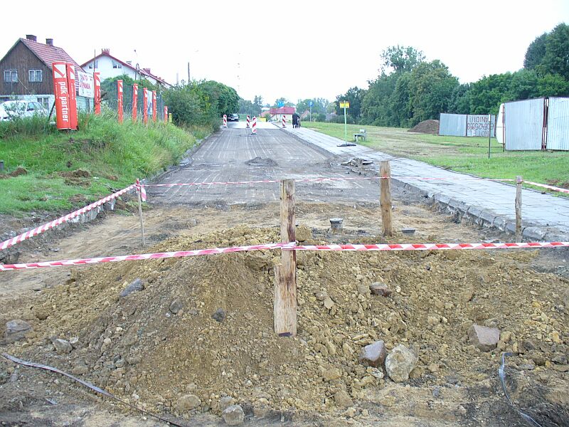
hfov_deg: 50.1
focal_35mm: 37
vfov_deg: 38.7
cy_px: 214
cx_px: 284
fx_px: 608
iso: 80
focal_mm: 6.1
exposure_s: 1/30
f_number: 2.8
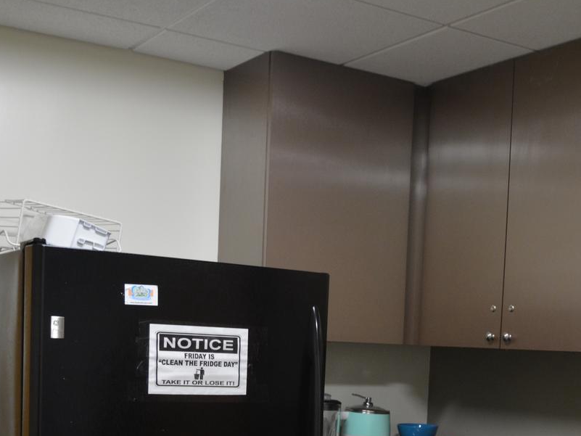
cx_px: 413
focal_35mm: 59
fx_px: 990
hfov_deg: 32.3
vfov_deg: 23.4
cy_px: 475
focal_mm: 16
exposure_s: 1/60
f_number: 3.5
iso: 400
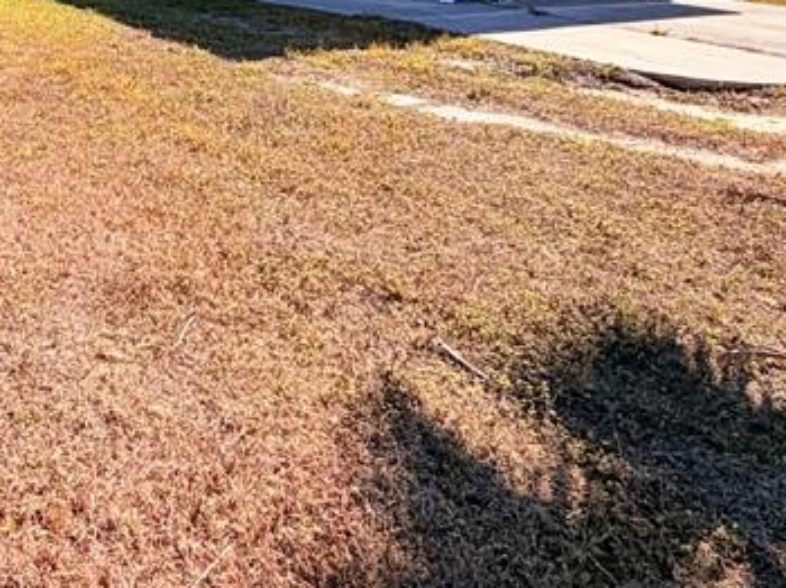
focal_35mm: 41
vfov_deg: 31.0
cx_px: 18
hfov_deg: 40.6
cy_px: -67
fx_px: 930
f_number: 2.2
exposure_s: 1/970
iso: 20
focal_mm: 2.22
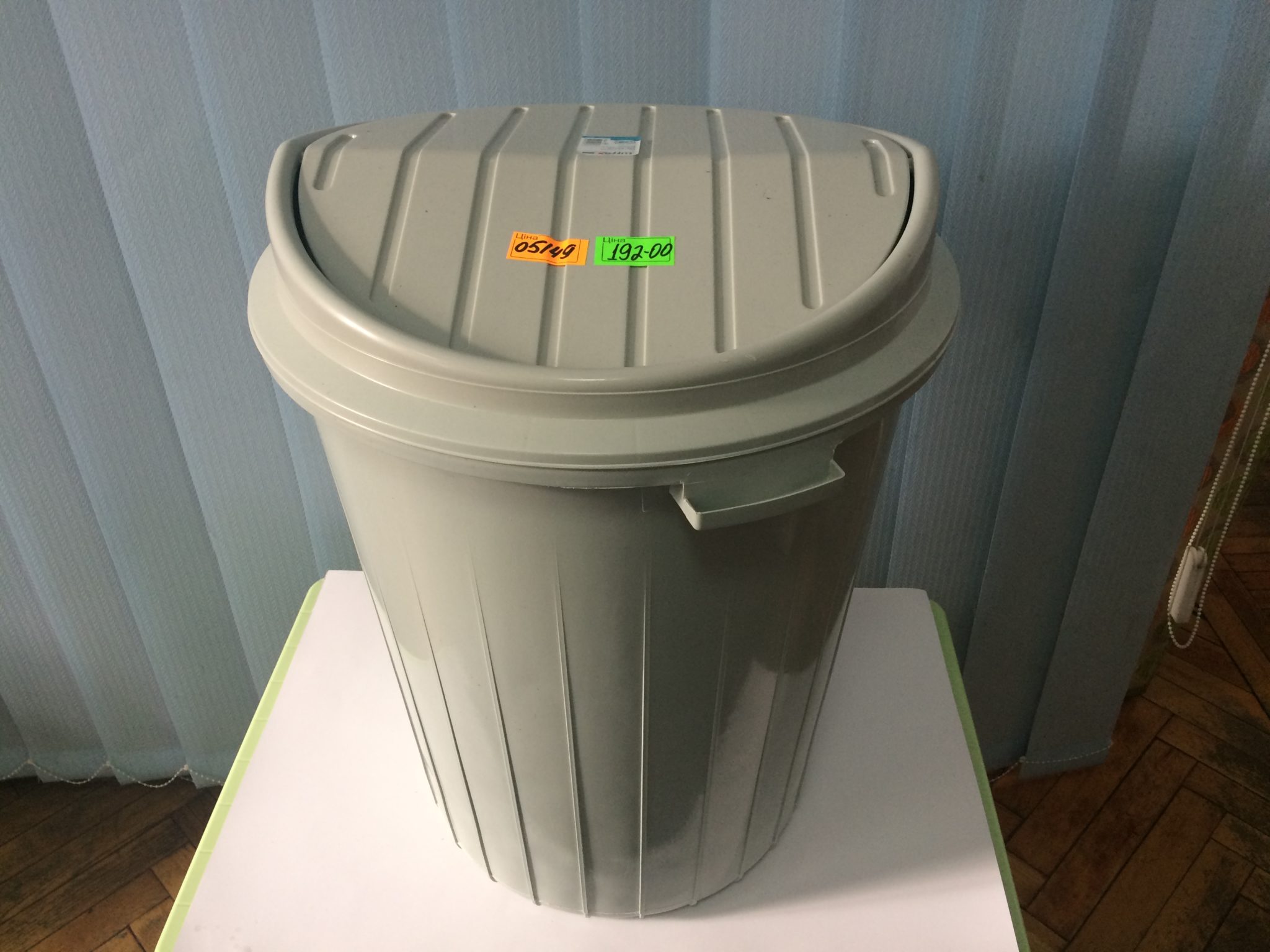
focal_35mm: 29
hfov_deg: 61.7
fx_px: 1064
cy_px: 476
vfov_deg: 48.2
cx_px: 635
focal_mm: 4.15
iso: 50
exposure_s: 1/33
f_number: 2.2
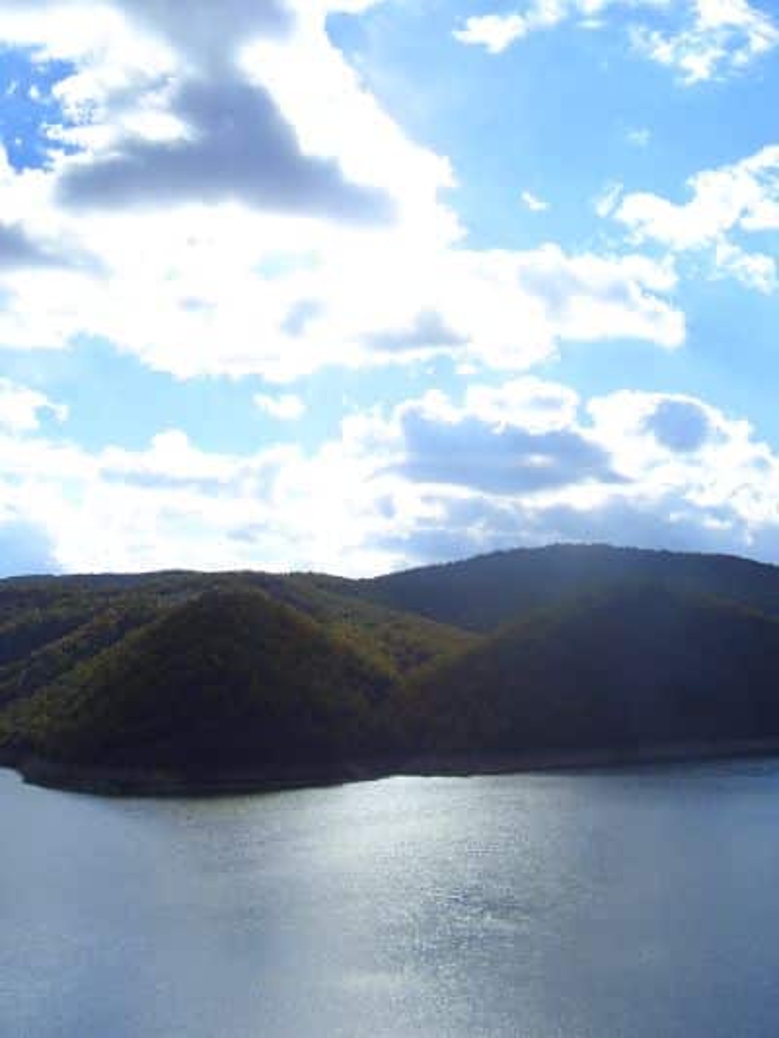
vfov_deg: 47.9
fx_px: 1170
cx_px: 390
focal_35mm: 39
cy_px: 519
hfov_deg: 36.8
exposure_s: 1/640
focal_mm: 8
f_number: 4.8
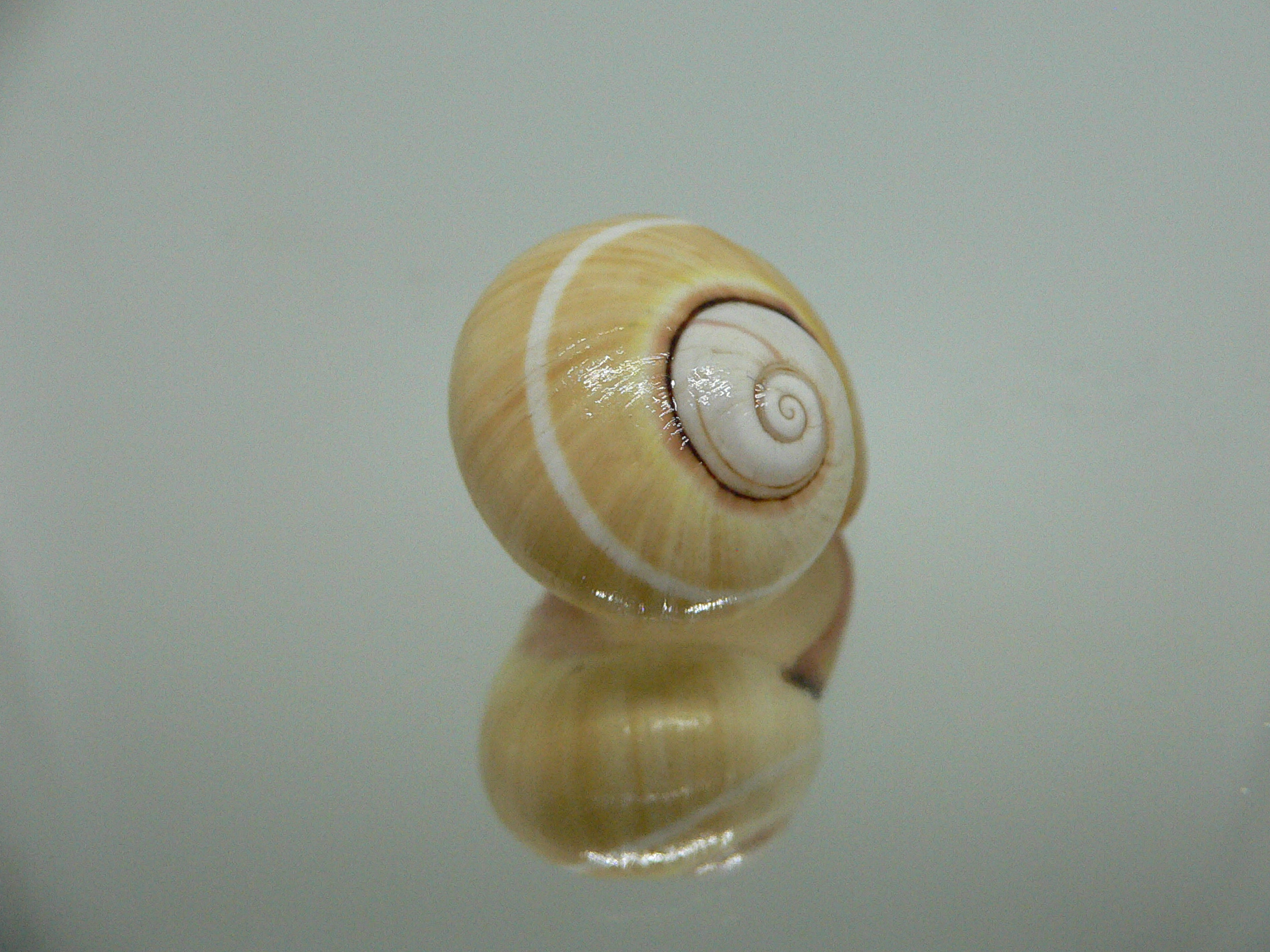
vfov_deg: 38.7
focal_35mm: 37
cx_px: 662
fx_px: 1357
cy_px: 451
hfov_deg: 50.1
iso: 200
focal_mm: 4.6
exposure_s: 1/60
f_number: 2.8
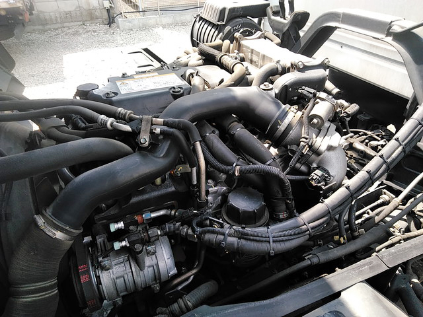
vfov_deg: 51.4
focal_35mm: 27
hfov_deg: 65.3
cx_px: 212
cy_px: 158
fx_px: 330
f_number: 2.2
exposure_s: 1/190
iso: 60
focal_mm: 3.46
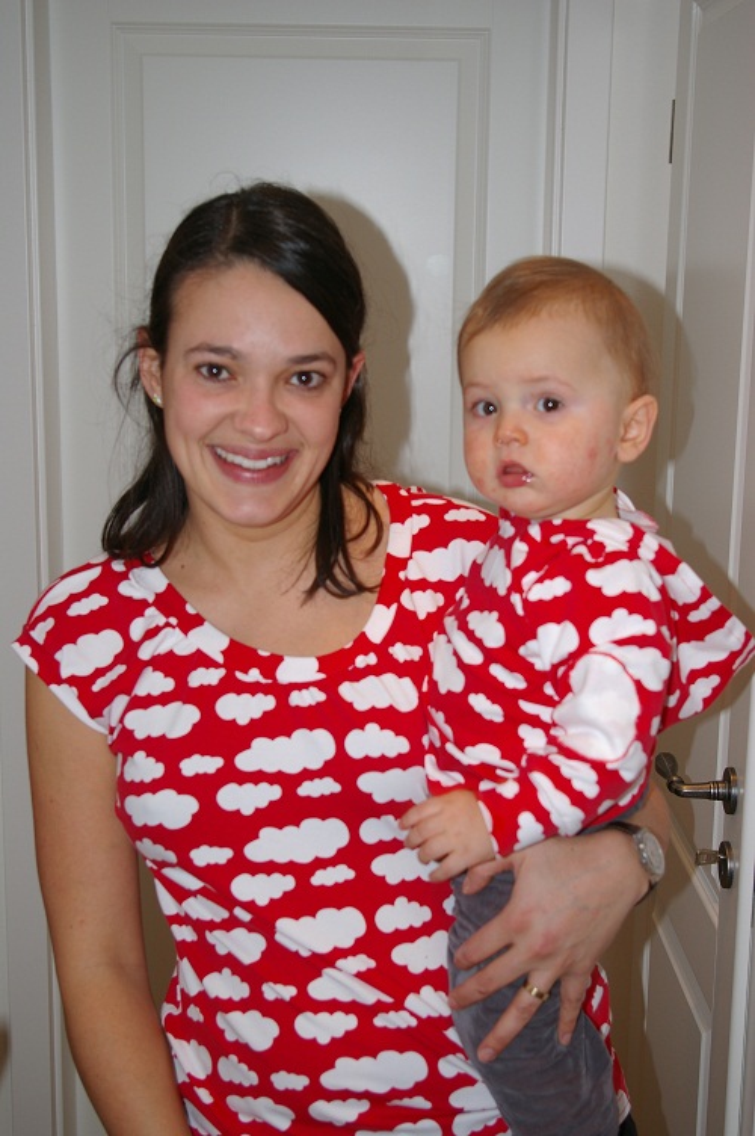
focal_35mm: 52
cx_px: 378
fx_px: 1654
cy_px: 568
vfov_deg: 37.9
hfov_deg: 25.7
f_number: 4.5
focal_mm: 35
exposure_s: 1/45
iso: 200
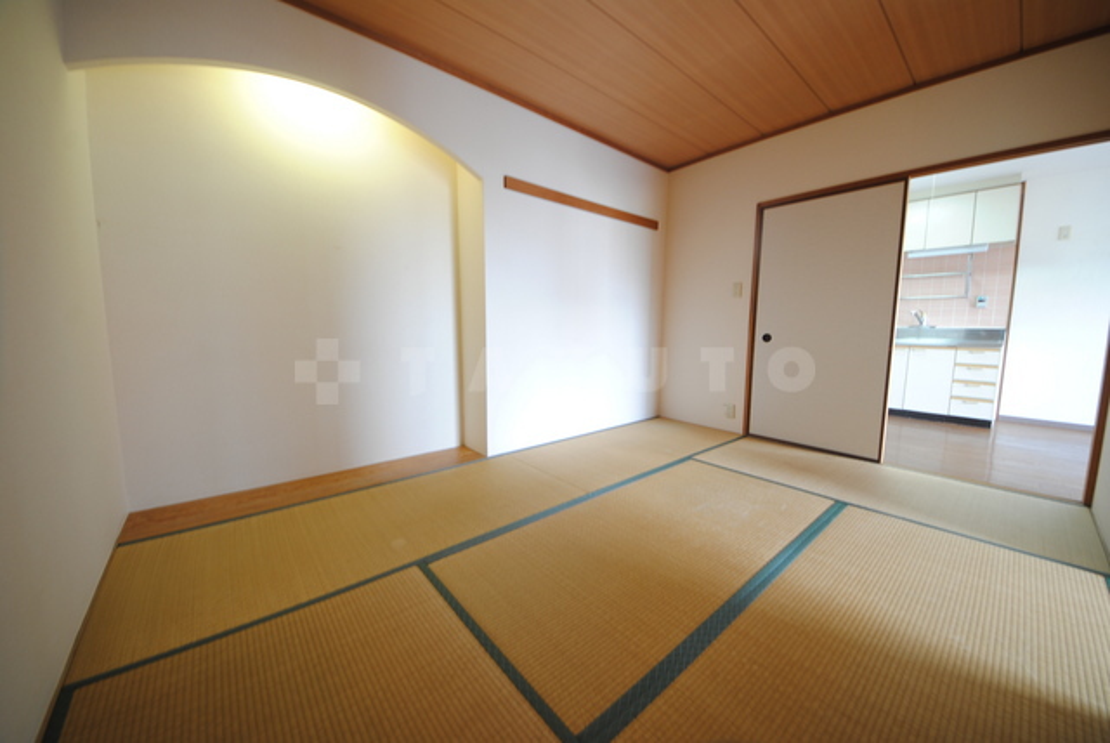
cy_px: 372
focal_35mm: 12
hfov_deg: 112.6
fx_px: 370
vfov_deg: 90.1
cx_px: 555
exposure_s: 1/2.5
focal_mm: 8
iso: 100
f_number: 4.5
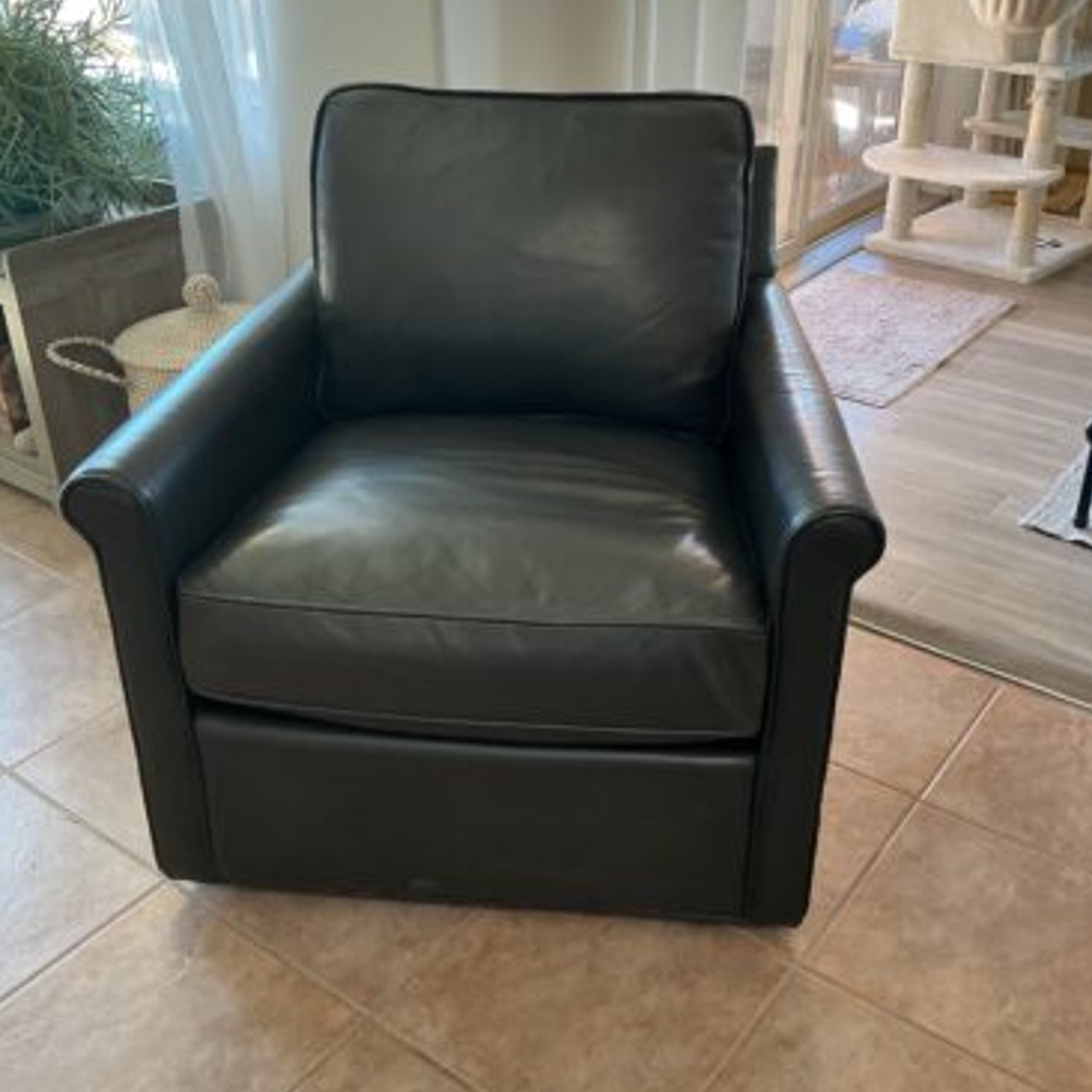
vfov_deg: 47.2
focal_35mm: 35
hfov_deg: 47.2
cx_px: 550
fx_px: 1249
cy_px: 522
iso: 64
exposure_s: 1/60
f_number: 1.8
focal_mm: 3
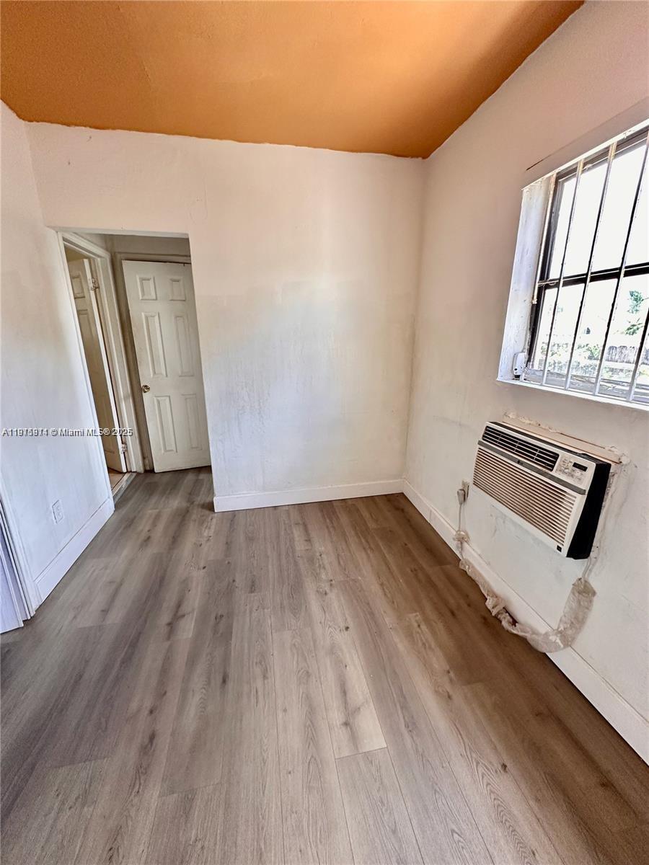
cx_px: 324
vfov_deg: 102.1
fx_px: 350
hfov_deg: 85.7
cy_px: 432
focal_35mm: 14
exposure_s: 1/99
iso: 200
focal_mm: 2.22
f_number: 2.2
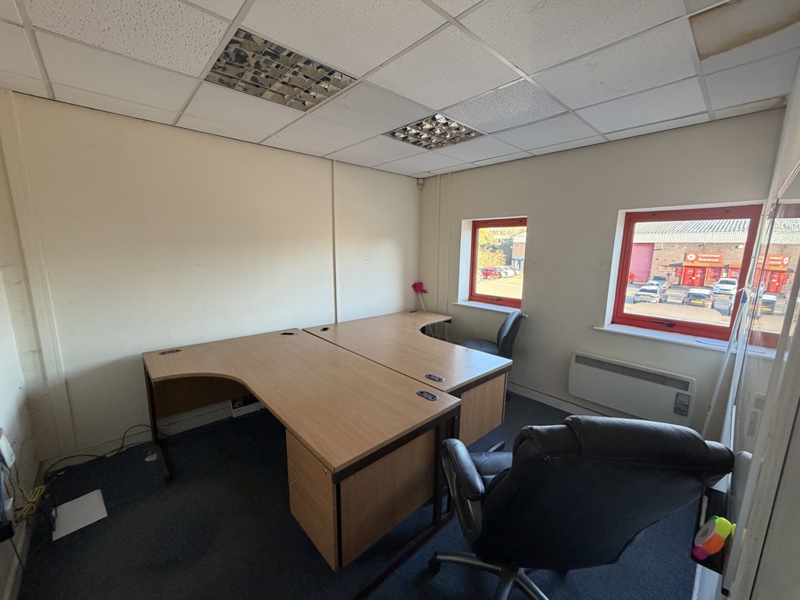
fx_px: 324
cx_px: 400
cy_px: 300
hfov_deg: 102.1
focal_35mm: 14
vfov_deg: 85.7
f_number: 2.2
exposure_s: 1/50
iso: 250
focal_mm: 2.22
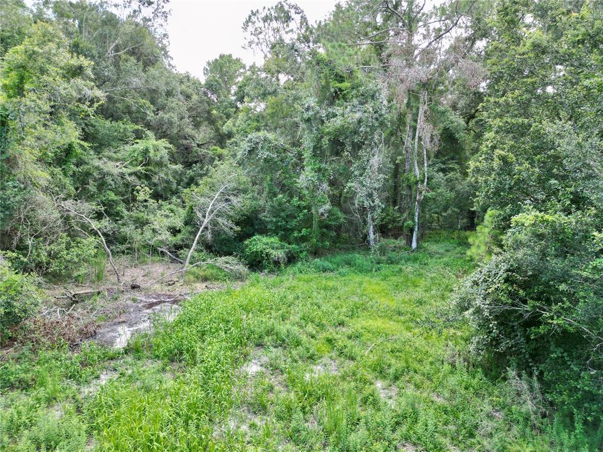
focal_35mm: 24
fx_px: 418
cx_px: 302
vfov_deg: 56.8
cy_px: 226
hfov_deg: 71.6
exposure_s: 1/160
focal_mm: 6.72
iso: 150
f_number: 1.7
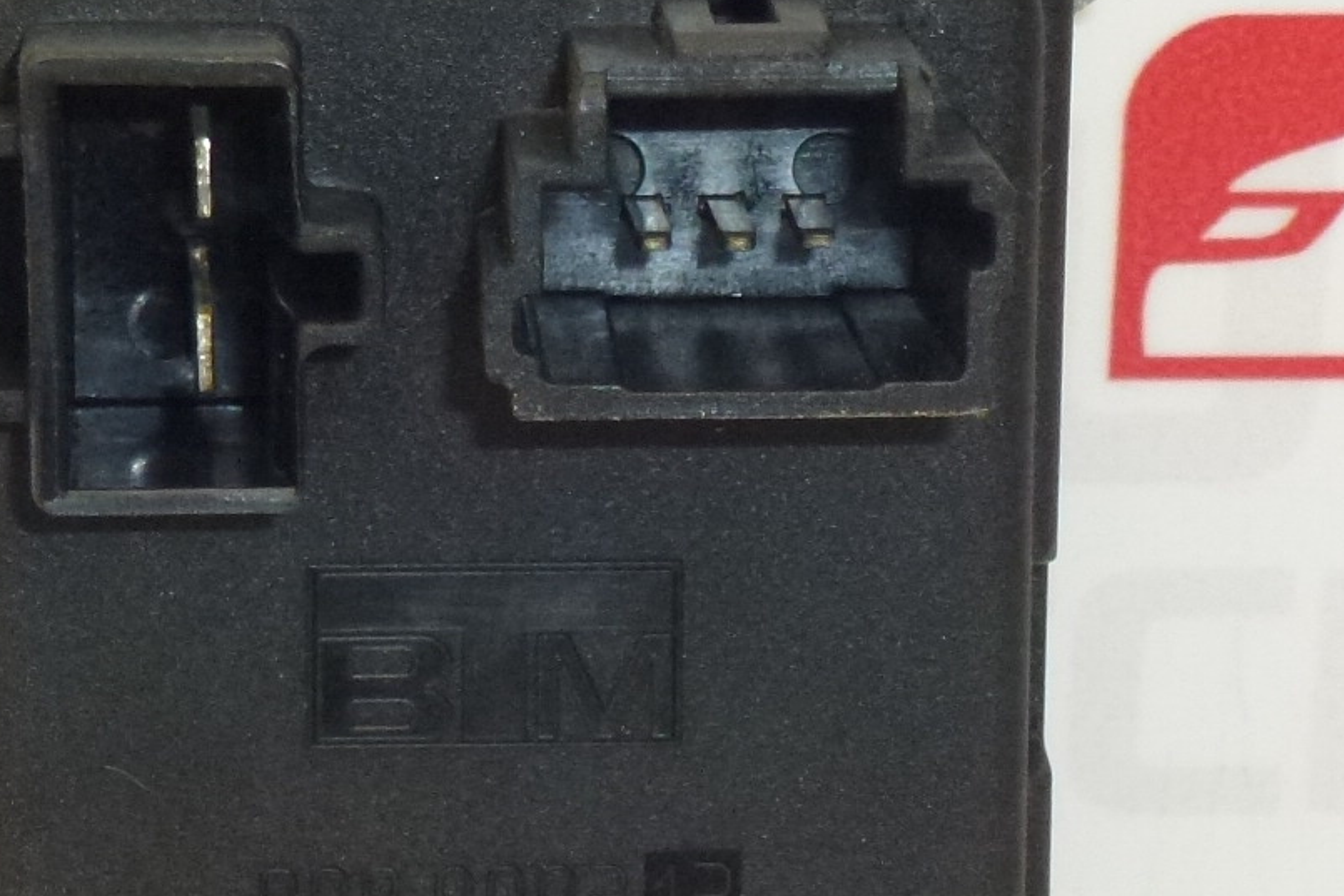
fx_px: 6422
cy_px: 711
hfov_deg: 11.9
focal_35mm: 172
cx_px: 523
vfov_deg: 8.0
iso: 400
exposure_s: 1/125
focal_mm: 11.7
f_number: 4.6
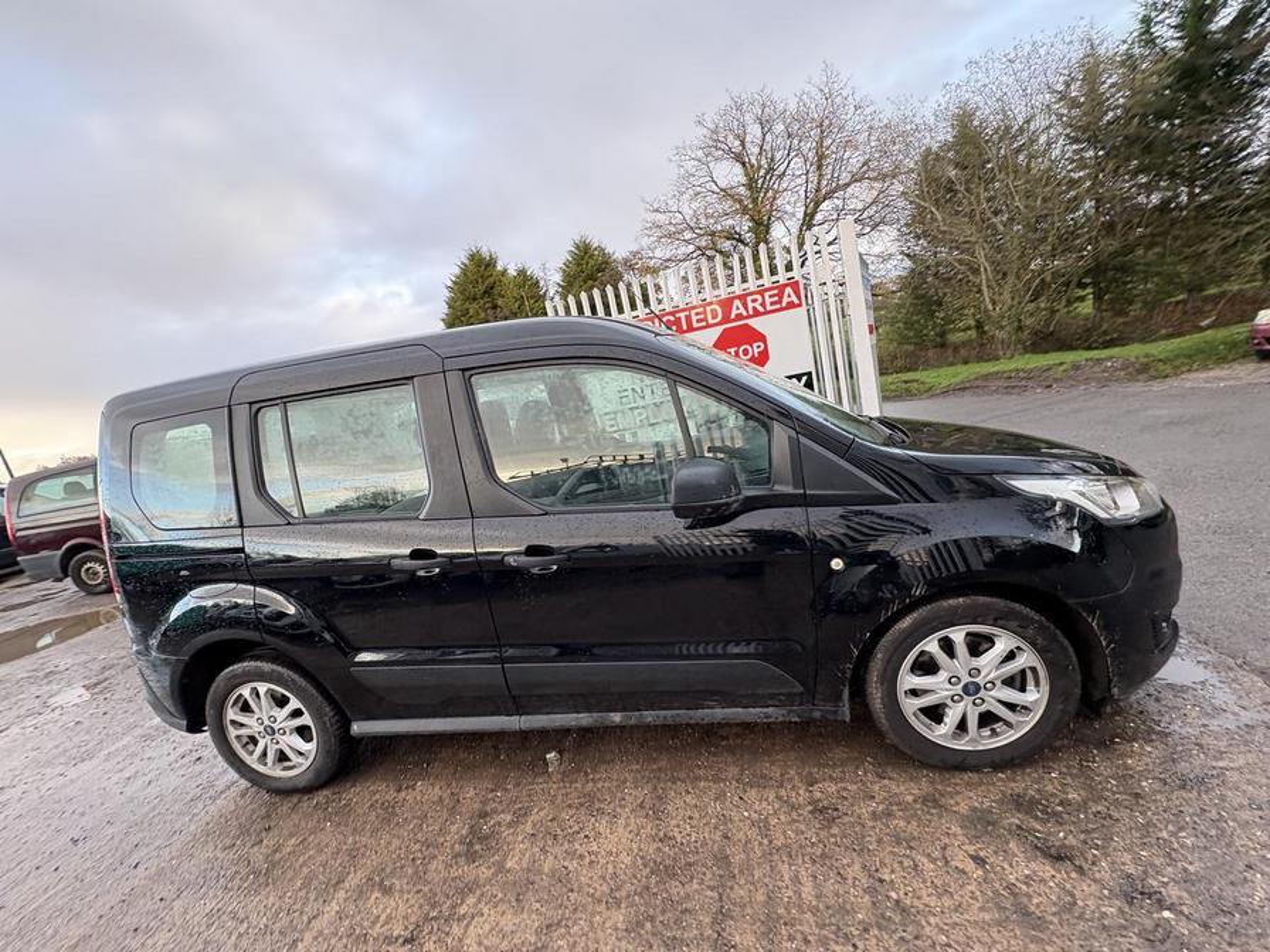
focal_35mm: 14
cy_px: 476
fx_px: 514
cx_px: 635
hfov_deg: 102.1
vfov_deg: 85.7
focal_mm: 2.22
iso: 160
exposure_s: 1/99
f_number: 2.2
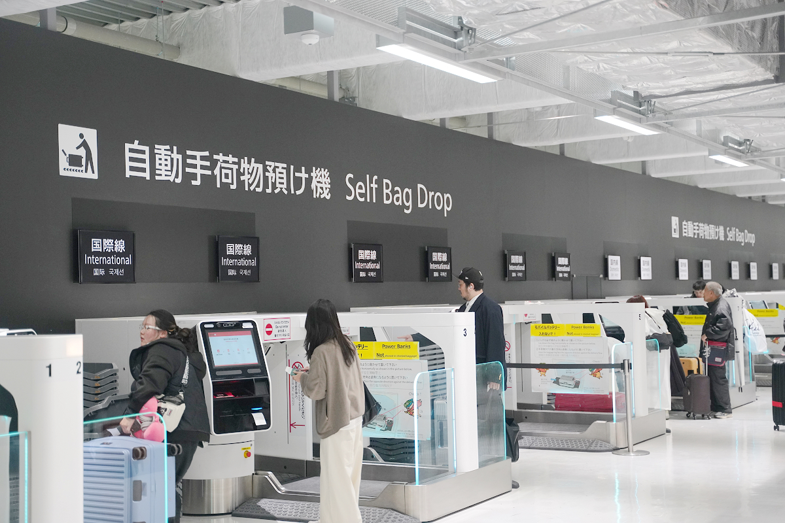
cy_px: 262
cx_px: 392
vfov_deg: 26.0
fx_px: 1134
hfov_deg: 38.2
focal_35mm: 52
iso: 3200
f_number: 2.8
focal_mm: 52
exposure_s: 1/160
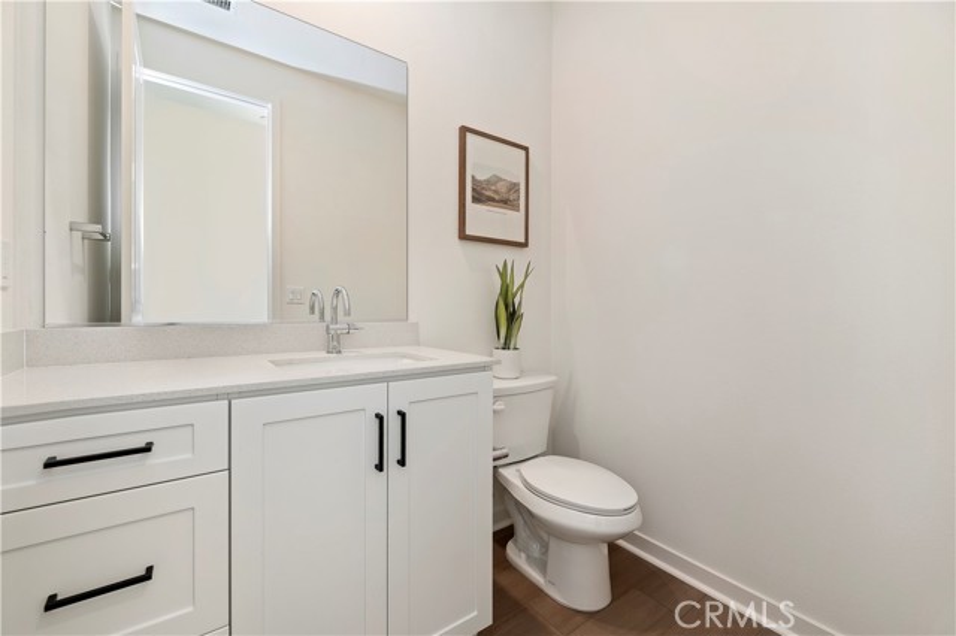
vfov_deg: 81.1
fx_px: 372
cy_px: 318
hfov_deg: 104.3
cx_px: 478
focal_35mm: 14
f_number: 10
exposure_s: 1/5
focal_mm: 14
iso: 500
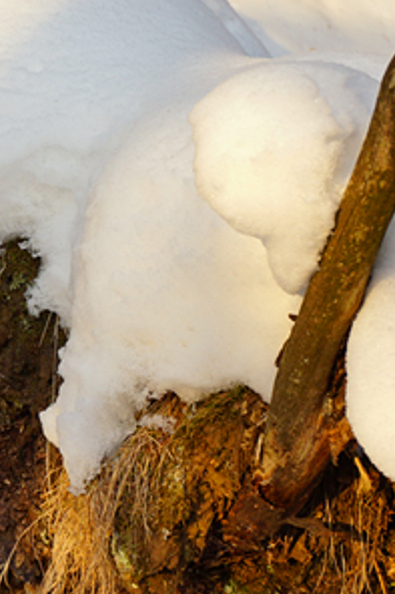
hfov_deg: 12.3
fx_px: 1802
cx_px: -13
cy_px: 267
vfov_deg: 18.7
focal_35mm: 109
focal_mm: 27
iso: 100
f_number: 5.6
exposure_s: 1/60
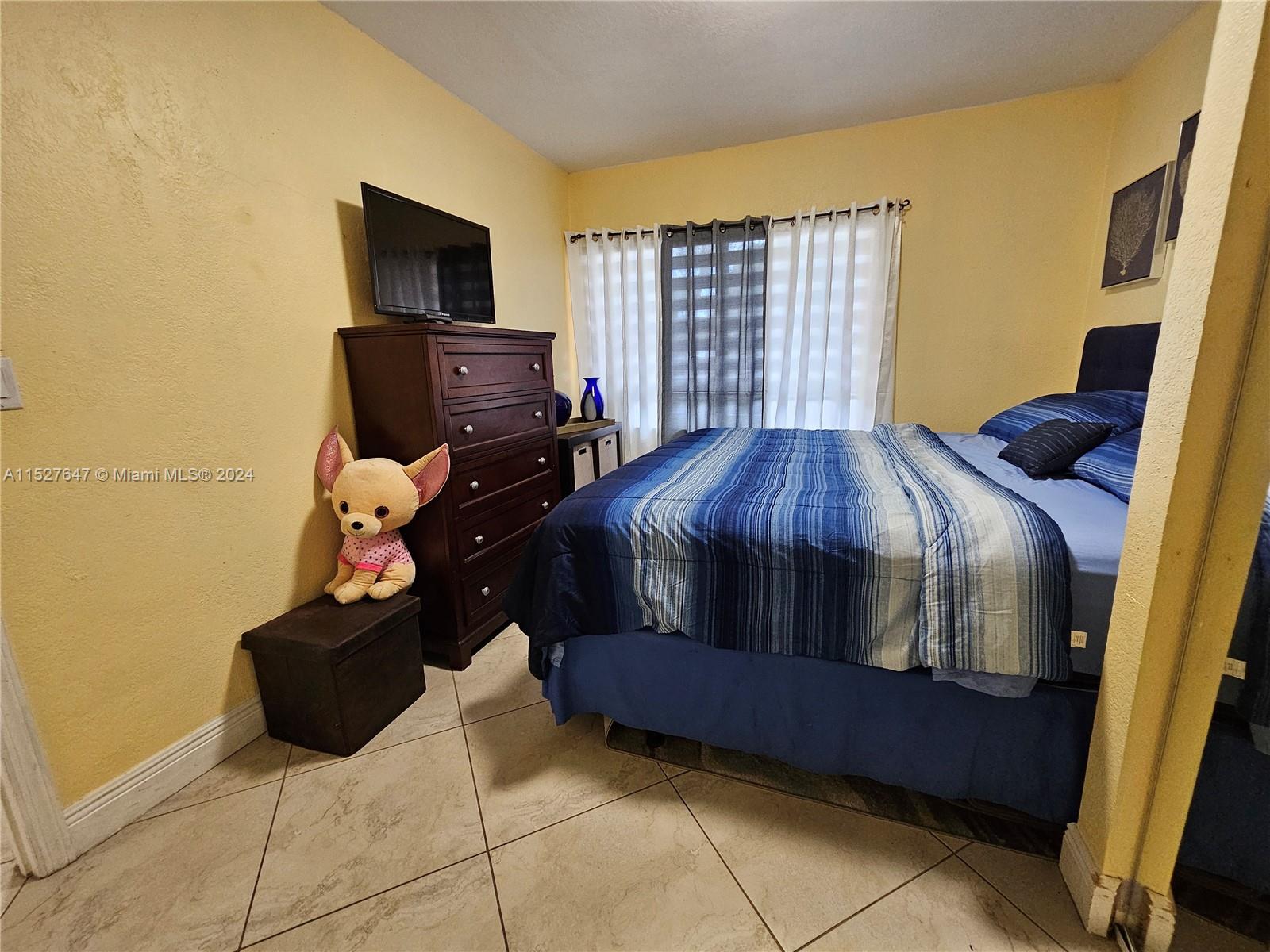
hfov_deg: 106.2
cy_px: 476
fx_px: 477
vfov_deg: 89.9
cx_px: 635
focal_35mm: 13
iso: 320
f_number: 2.2
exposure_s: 1/40
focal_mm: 2.2
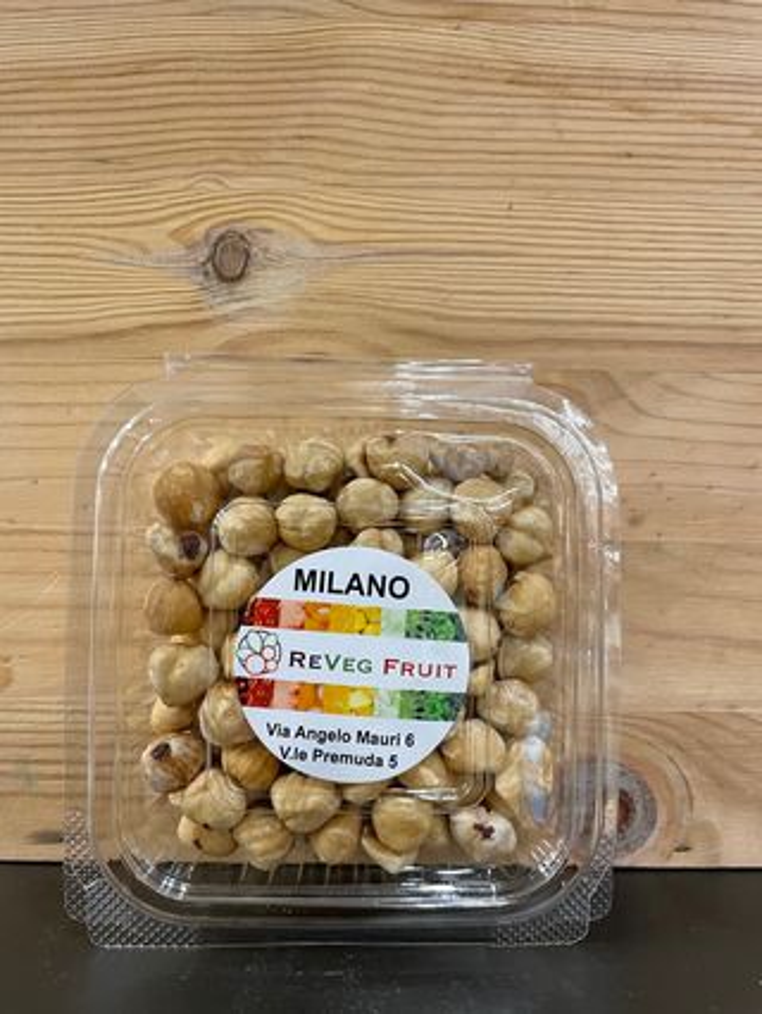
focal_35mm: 26
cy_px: 507
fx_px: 762
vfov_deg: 67.3
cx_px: 381
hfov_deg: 53.1
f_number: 1.6
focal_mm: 4.2
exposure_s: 1/50
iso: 80
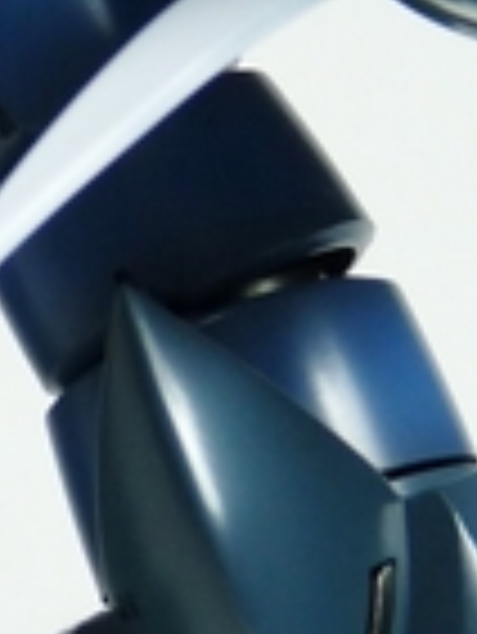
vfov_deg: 9.7
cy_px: 216
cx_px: -162
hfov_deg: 7.2
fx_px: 3742
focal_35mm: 204
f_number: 3
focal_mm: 6.4
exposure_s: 1/30
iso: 100
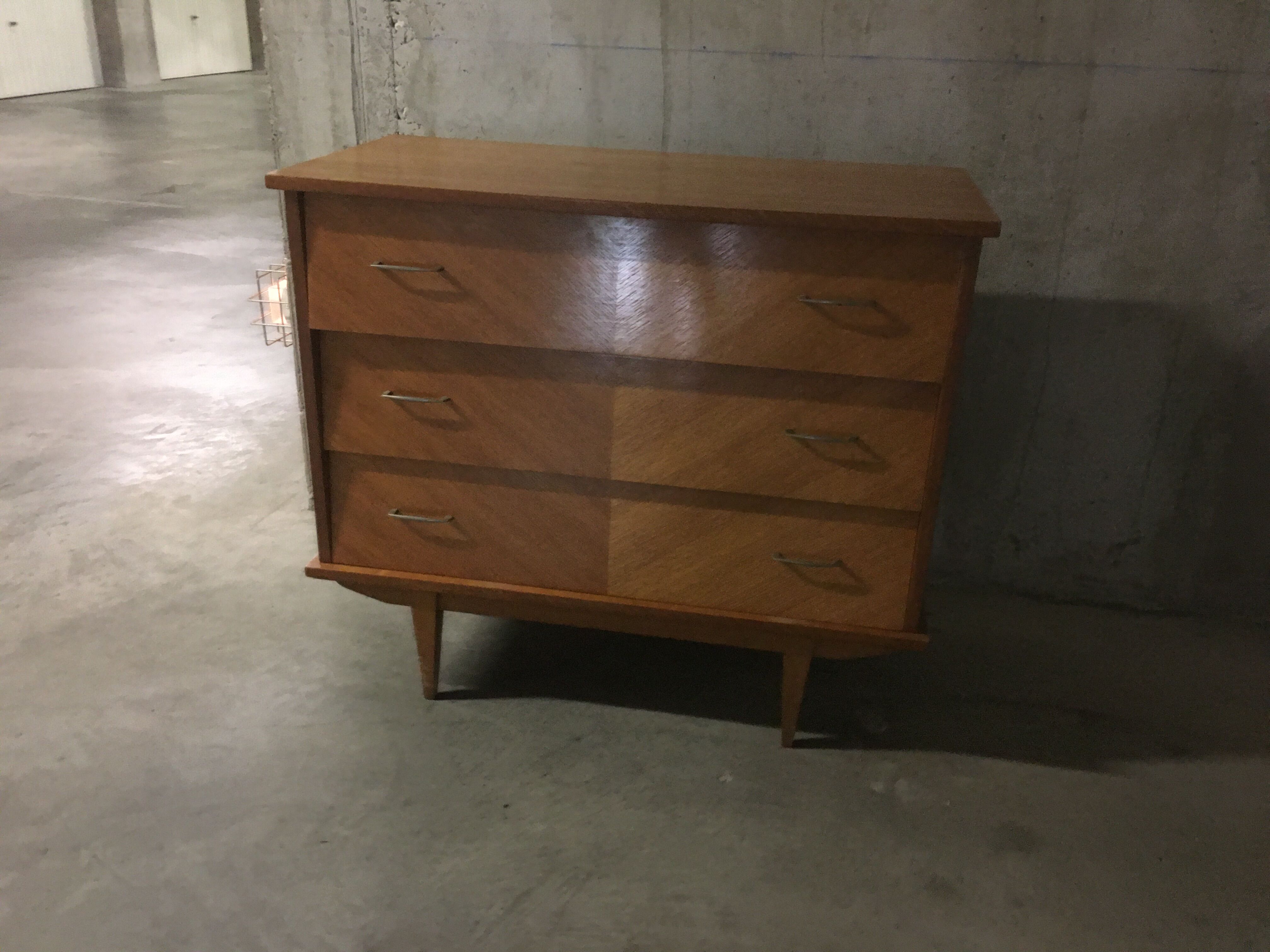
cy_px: 476
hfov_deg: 61.7
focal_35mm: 29
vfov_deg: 48.2
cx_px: 635
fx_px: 1064
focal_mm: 4.15
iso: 100
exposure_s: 1/4
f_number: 2.2
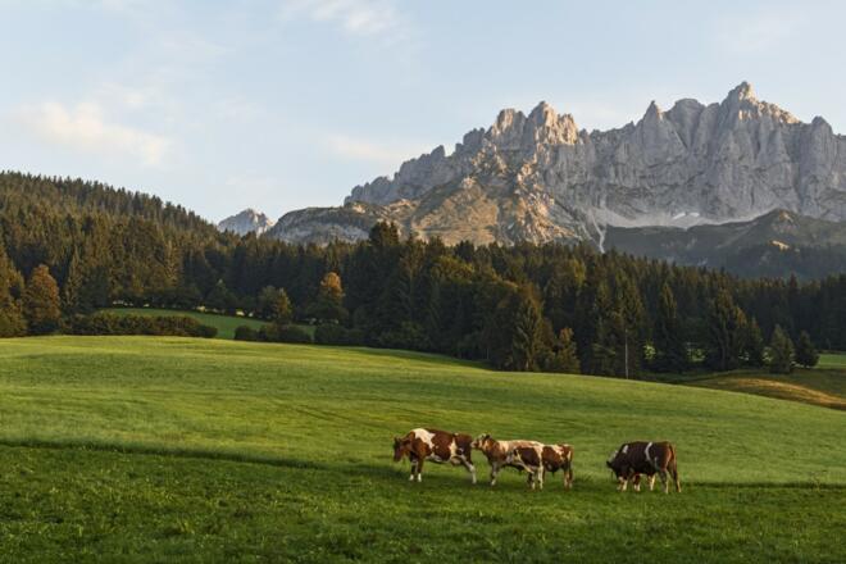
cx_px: 423
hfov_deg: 43.6
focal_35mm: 45
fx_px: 1057
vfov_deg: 29.9
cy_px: 282
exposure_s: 1/10
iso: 100
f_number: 14
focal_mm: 45
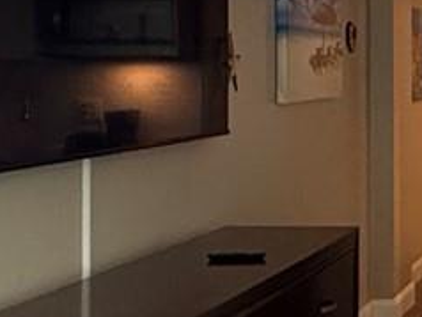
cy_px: 76
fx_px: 1147
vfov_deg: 15.7
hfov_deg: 18.2
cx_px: 663
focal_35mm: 94
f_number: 2.2
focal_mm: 2.22
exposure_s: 1/60
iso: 320
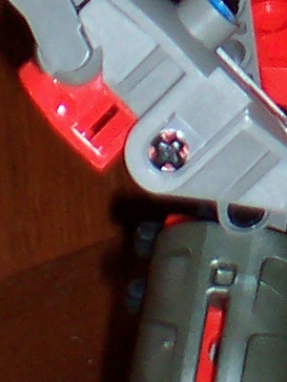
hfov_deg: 2.4
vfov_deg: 3.2
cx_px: 181
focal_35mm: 619
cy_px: -509
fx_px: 6843
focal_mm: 16.8
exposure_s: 1/90
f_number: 4.8
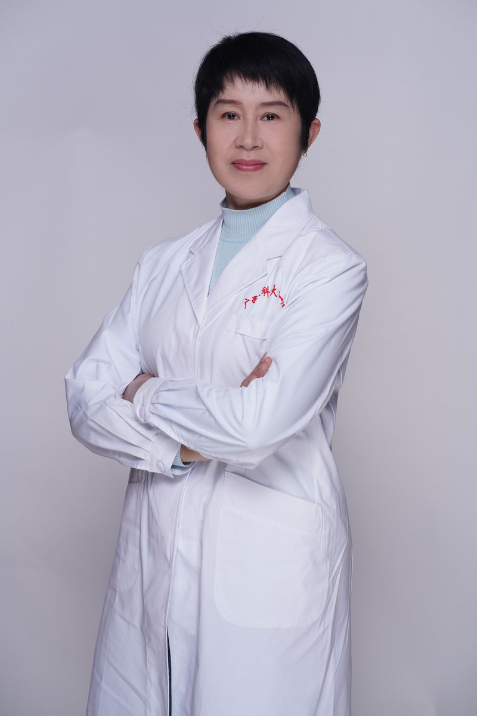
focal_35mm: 85
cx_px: 238
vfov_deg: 23.9
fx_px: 1688
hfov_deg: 16.1
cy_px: 358
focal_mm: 85
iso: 100
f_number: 6.3
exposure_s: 1/160
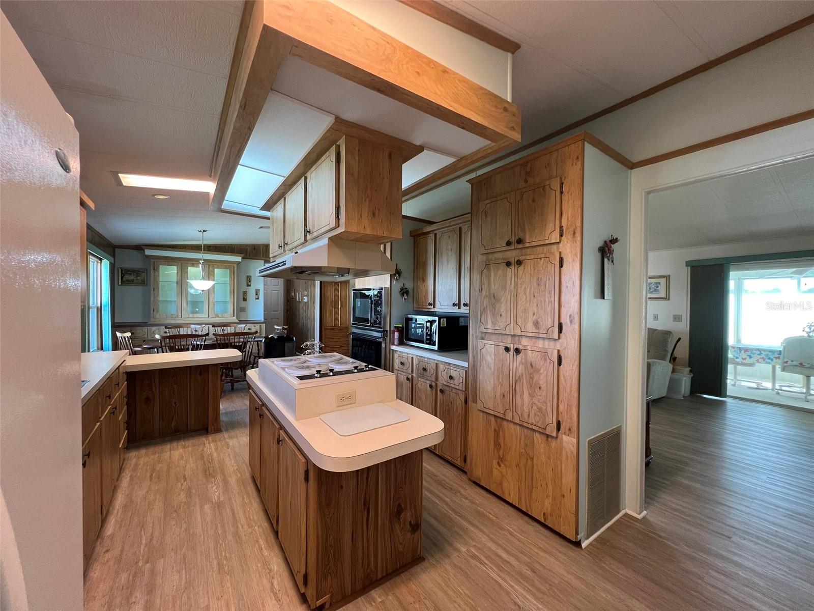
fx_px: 306
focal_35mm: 13
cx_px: 407
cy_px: 306
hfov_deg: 106.2
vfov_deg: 89.9
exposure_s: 1/60
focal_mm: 1.57
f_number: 1.8
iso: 160
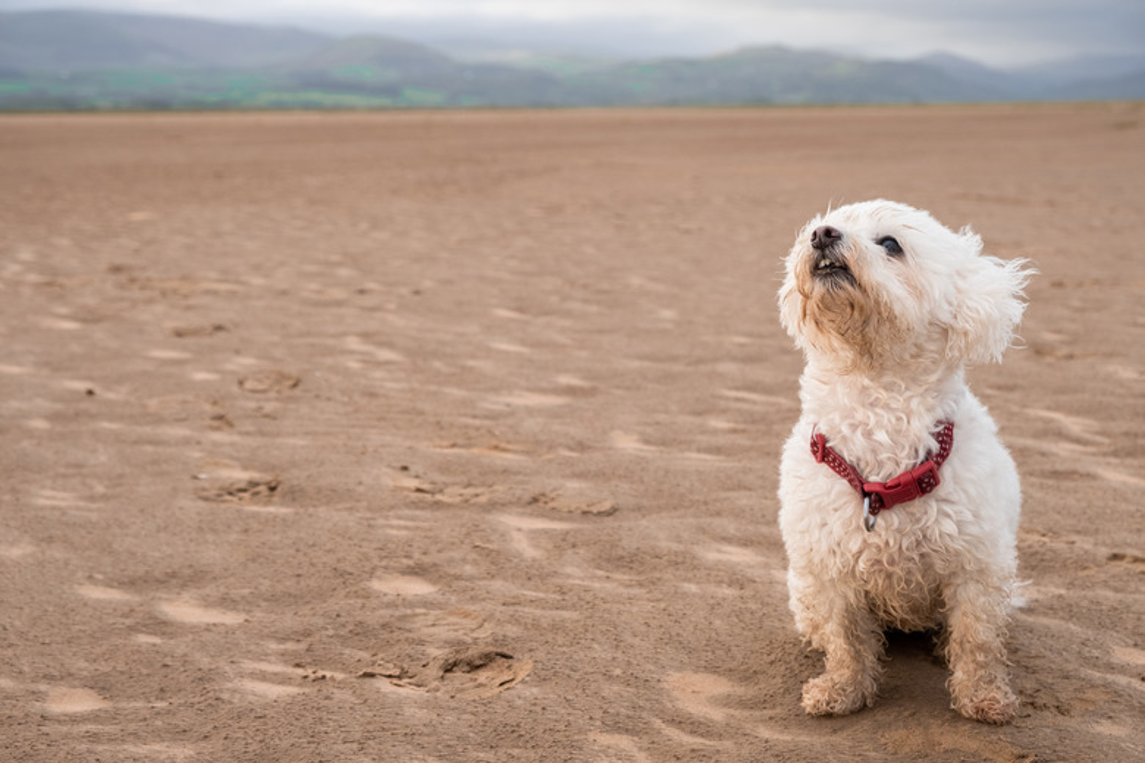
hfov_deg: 38.9
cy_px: 382
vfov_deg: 26.5
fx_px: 1622
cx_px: 572
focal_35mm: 51
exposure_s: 1/500
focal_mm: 34.3
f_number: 5
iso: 400
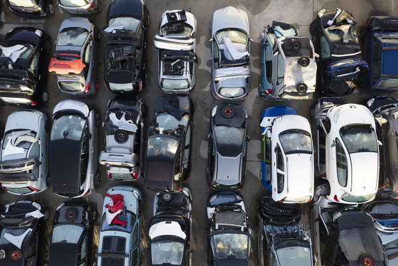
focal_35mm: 22
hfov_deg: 78.6
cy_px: 133
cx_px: 199
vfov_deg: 57.2
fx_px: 243
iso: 100
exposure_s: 1/500
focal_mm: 8.38
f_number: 2.8
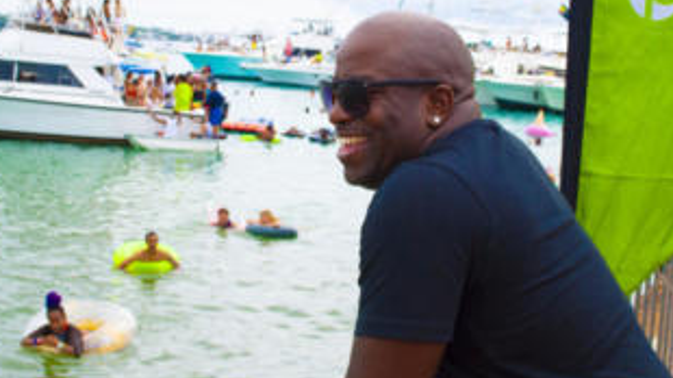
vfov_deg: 18.1
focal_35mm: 66
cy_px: 103
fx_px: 1177
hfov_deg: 31.9
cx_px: 354
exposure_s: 1/250
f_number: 8
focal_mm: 26
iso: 100
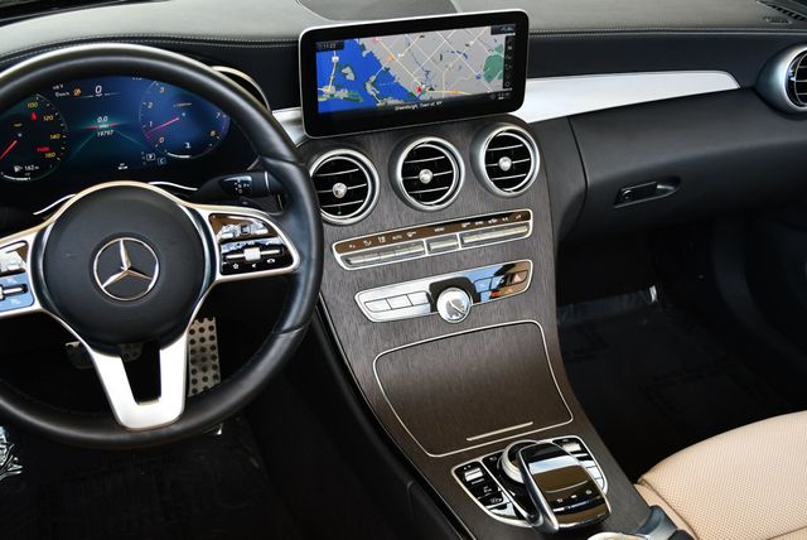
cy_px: 270
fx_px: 897
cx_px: 404
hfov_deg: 48.4
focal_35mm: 40
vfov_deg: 33.5
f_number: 4
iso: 400
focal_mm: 20
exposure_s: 1/250
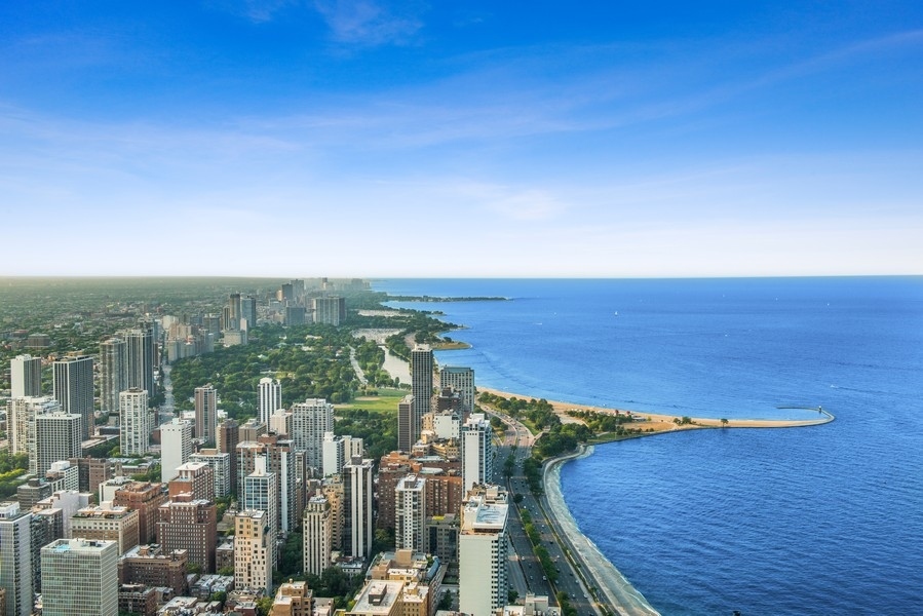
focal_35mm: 38
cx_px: 462
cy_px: 308
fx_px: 975
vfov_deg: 35.1
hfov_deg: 50.7
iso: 100
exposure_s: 1/80
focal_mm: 38
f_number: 8
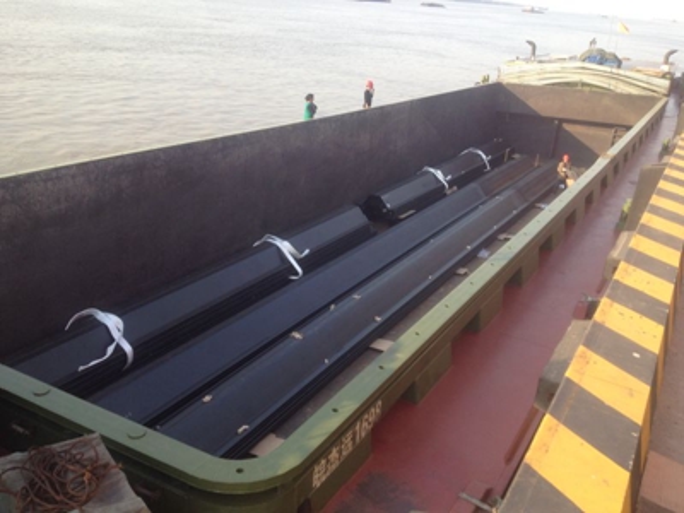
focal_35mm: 35
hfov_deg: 52.6
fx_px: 692
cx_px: 342
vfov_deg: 40.7
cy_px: 256
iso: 50
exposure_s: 1/329
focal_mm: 4.28
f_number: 2.4
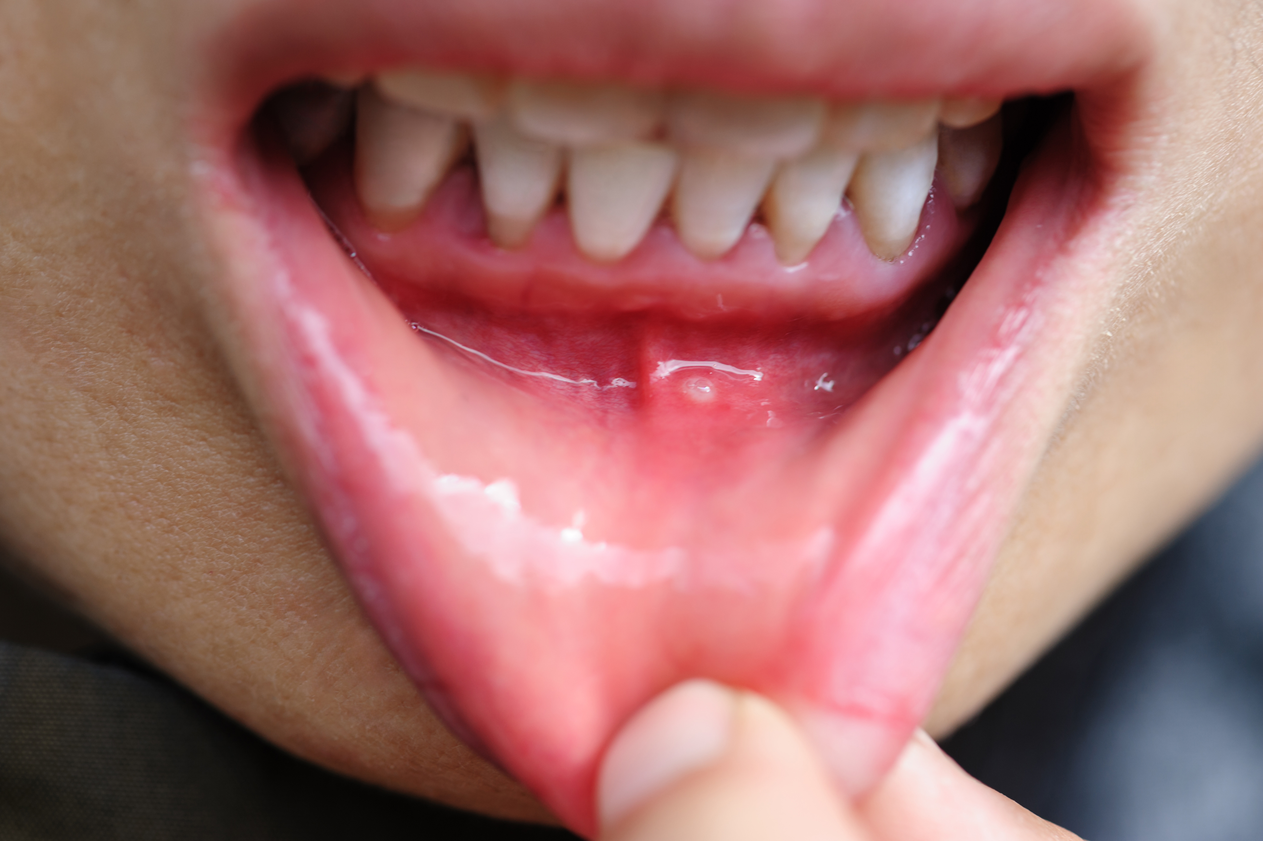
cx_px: 632
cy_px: 420
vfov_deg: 13.0
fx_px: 3681
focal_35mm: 105
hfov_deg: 19.5
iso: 200
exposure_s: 1/125
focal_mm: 105
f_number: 6.3
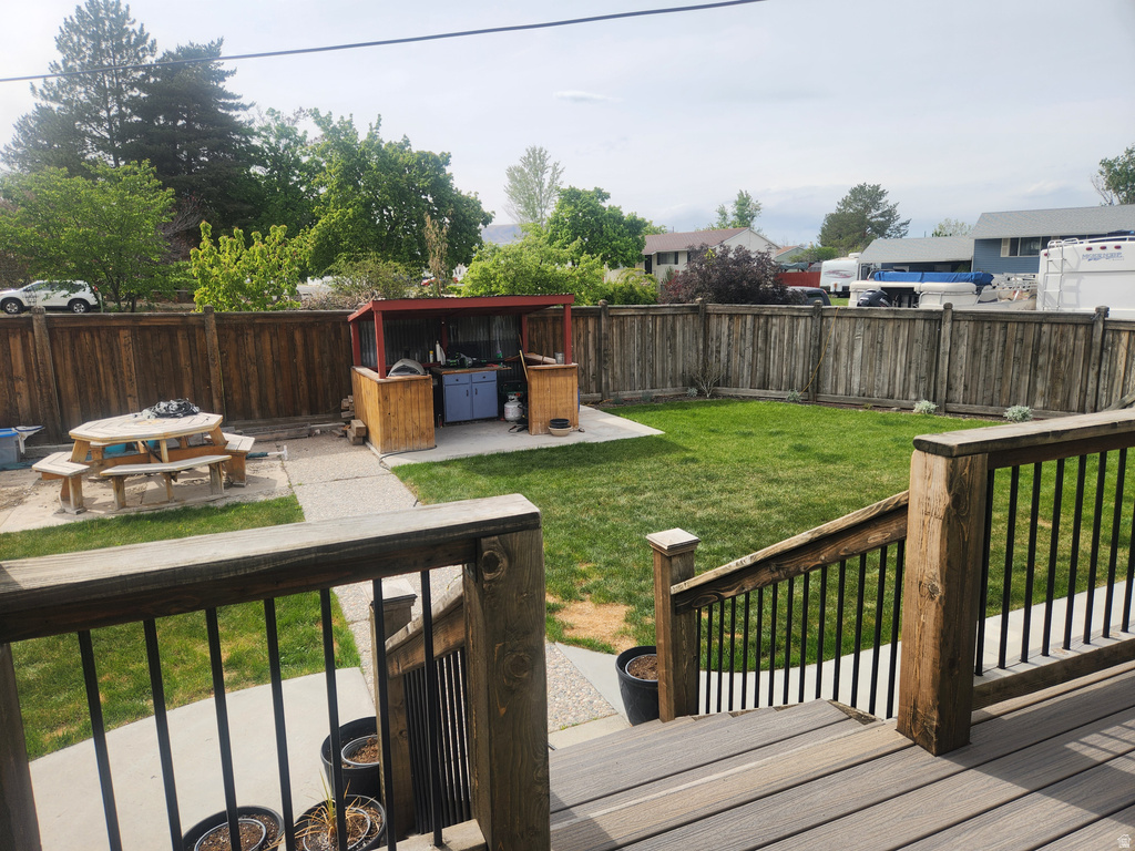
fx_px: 754
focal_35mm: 23
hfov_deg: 73.9
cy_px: 426
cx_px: 568
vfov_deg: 58.9
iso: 20
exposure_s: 1/1718
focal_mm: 5.4
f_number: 1.8
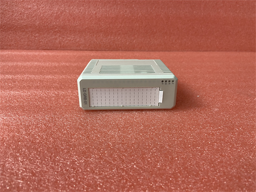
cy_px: 96
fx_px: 192
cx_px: 128
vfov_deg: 53.1
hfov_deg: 67.3
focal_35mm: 26
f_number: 1.8
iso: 125
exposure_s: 1/50
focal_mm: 4.25
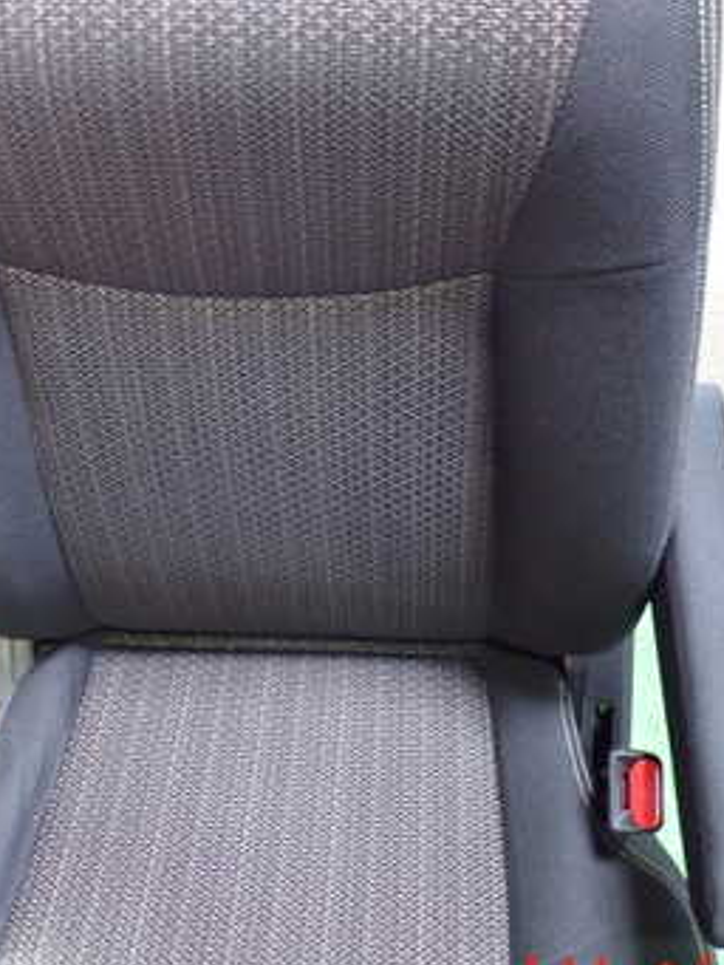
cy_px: 382
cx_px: 317
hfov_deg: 32.9
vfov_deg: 42.7
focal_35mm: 44
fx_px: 1226
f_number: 2
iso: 500
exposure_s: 1/30
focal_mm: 4.5
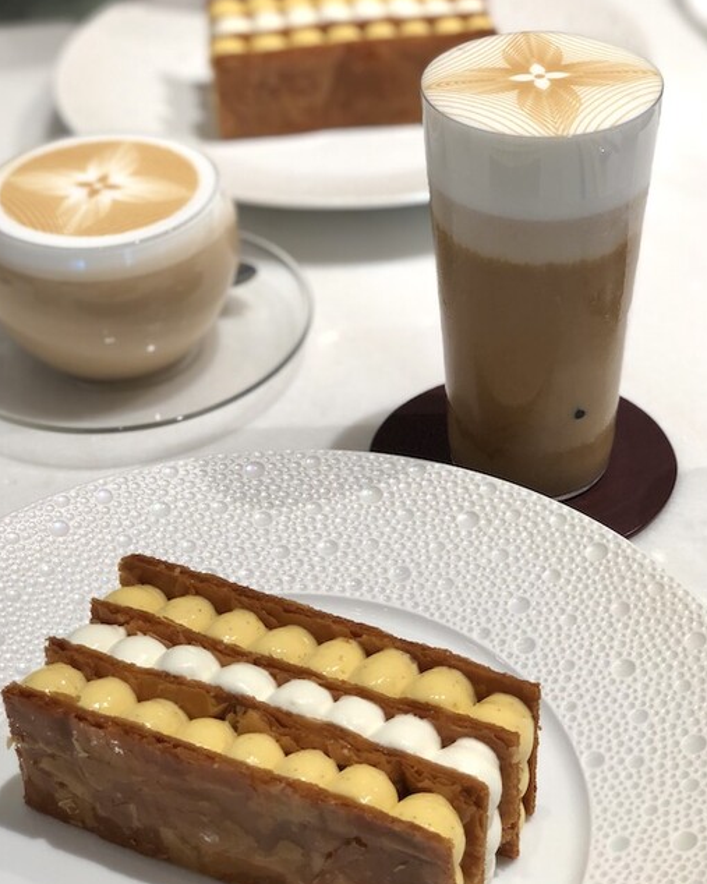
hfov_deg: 22.5
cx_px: 320
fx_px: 1779
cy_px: 403
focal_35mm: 68
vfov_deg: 27.9
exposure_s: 1/59
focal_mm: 6
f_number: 2.4
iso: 25
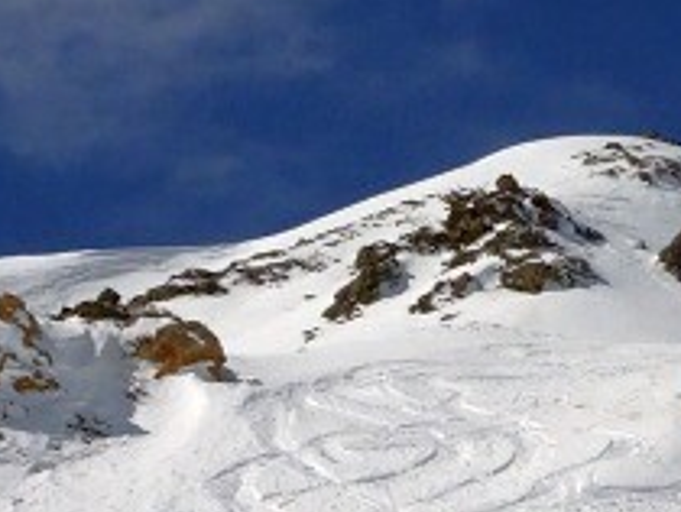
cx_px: 872
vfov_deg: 4.9
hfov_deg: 6.5
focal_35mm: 302
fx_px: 5948
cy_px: 463
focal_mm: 10.59
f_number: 5
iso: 80
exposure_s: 1/2000
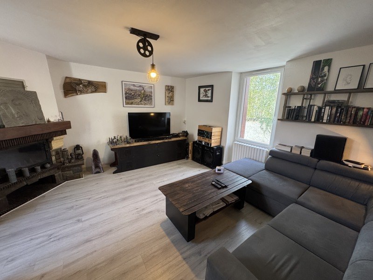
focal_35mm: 14
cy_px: 140
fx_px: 151
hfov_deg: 102.1
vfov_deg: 85.7
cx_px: 186
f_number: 2.2
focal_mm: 2.22
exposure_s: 1/100
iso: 320
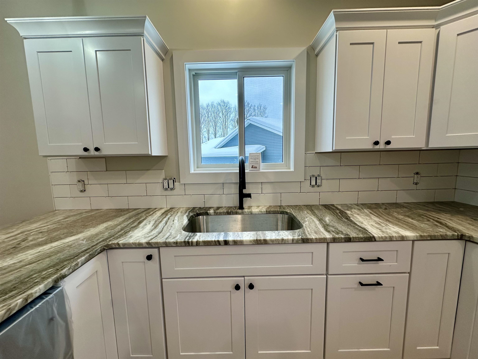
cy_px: 180
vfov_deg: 85.7
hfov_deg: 102.1
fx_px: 193
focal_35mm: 14
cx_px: 239
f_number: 2.2
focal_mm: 2.22
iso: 100
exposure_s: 1/120
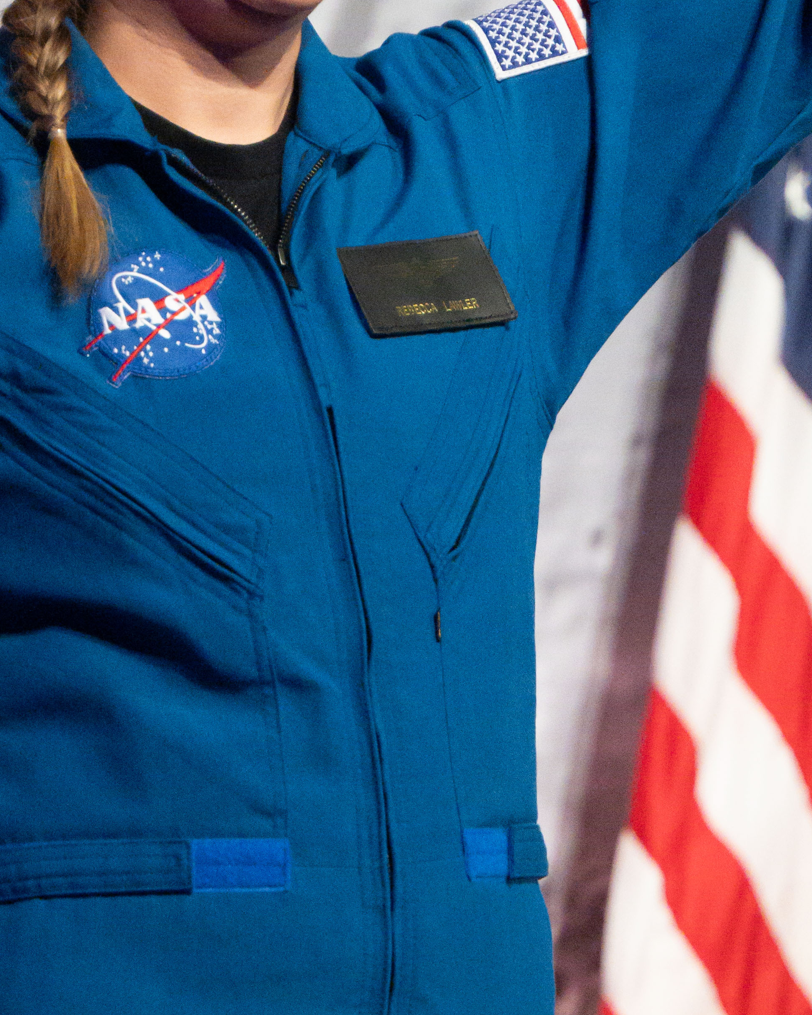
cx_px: 375
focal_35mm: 496
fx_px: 14899
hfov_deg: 3.1
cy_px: 214
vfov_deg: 3.9
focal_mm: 155
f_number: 5.6
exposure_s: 1/400
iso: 6400
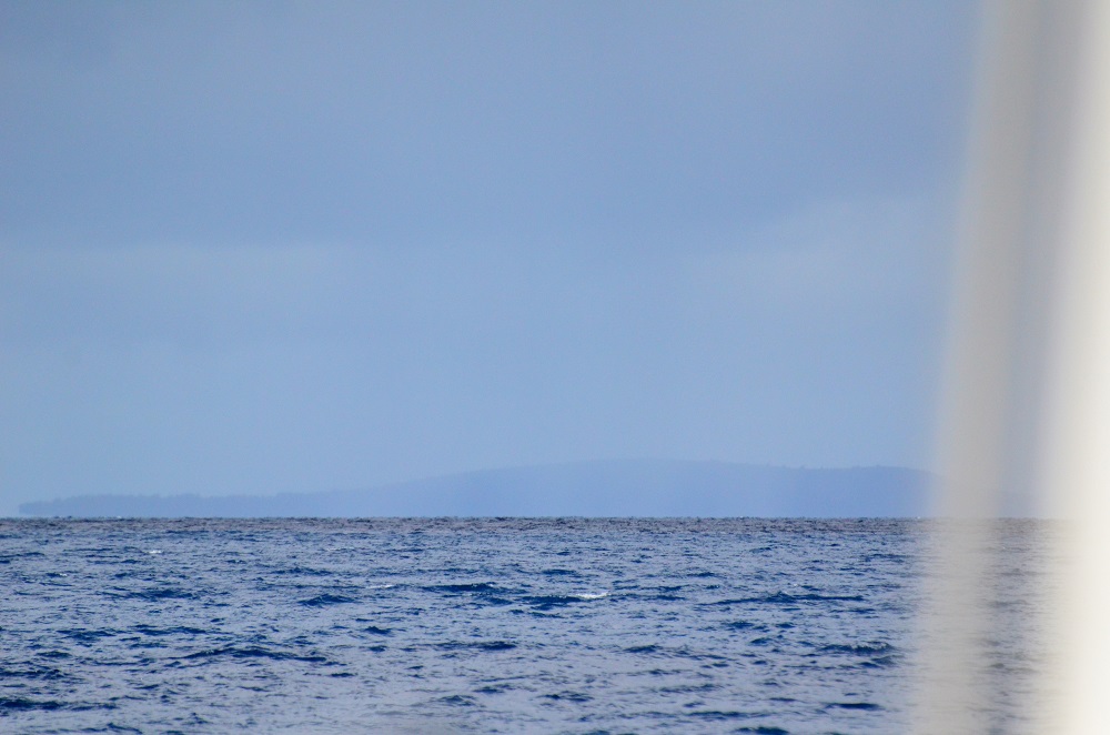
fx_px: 13844
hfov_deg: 4.6
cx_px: 555
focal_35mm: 450
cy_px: 368
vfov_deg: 3.0
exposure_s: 1/8000
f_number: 5.6
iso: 1800
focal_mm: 300
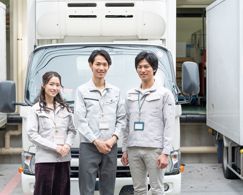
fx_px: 698
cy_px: 97
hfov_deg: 19.7
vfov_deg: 15.9
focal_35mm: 97
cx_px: 100
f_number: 4.5
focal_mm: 85
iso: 200
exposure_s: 1/250
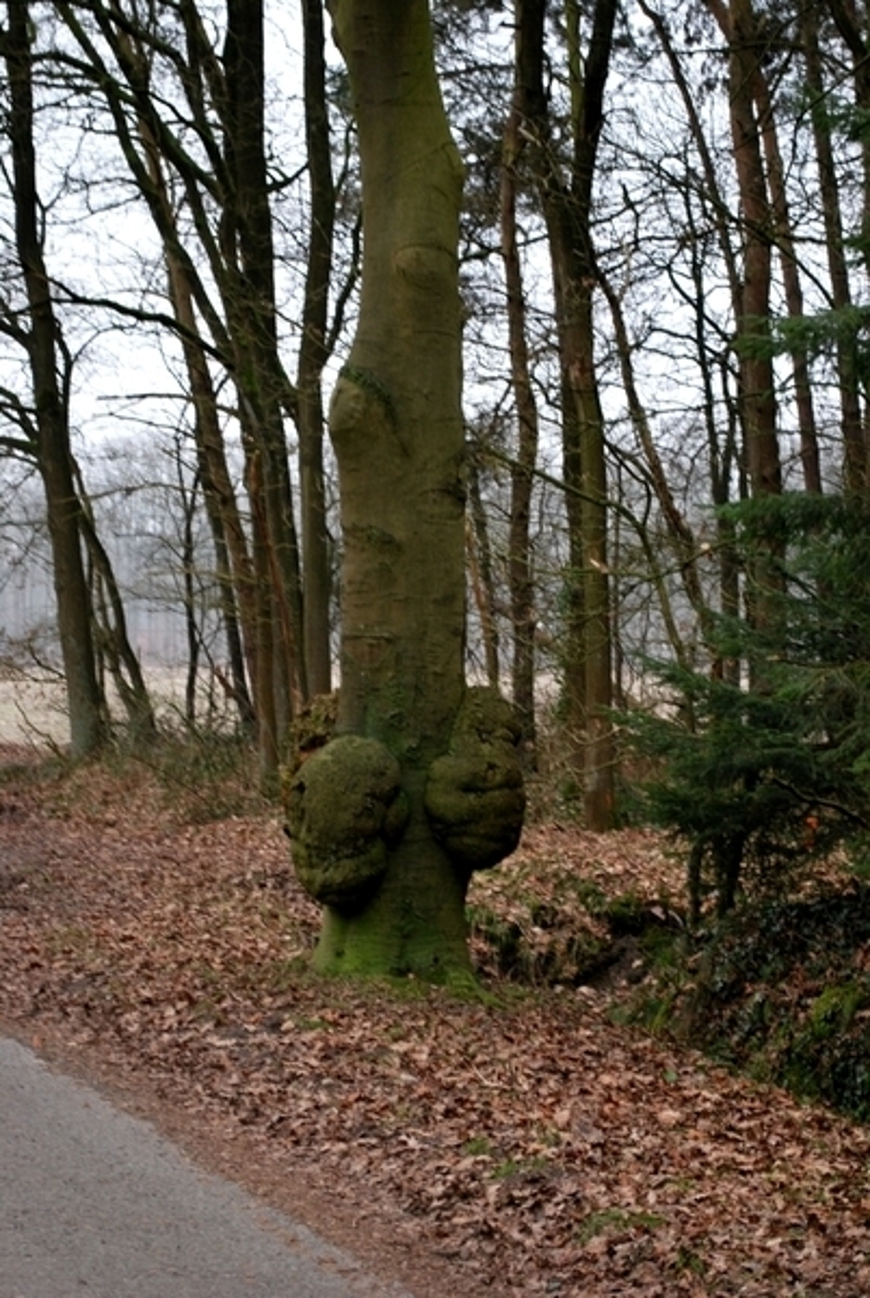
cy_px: 649
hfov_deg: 16.6
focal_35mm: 82
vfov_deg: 24.6
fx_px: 2980
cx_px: 435
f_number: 5.6
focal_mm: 55
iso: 200
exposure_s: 1/50
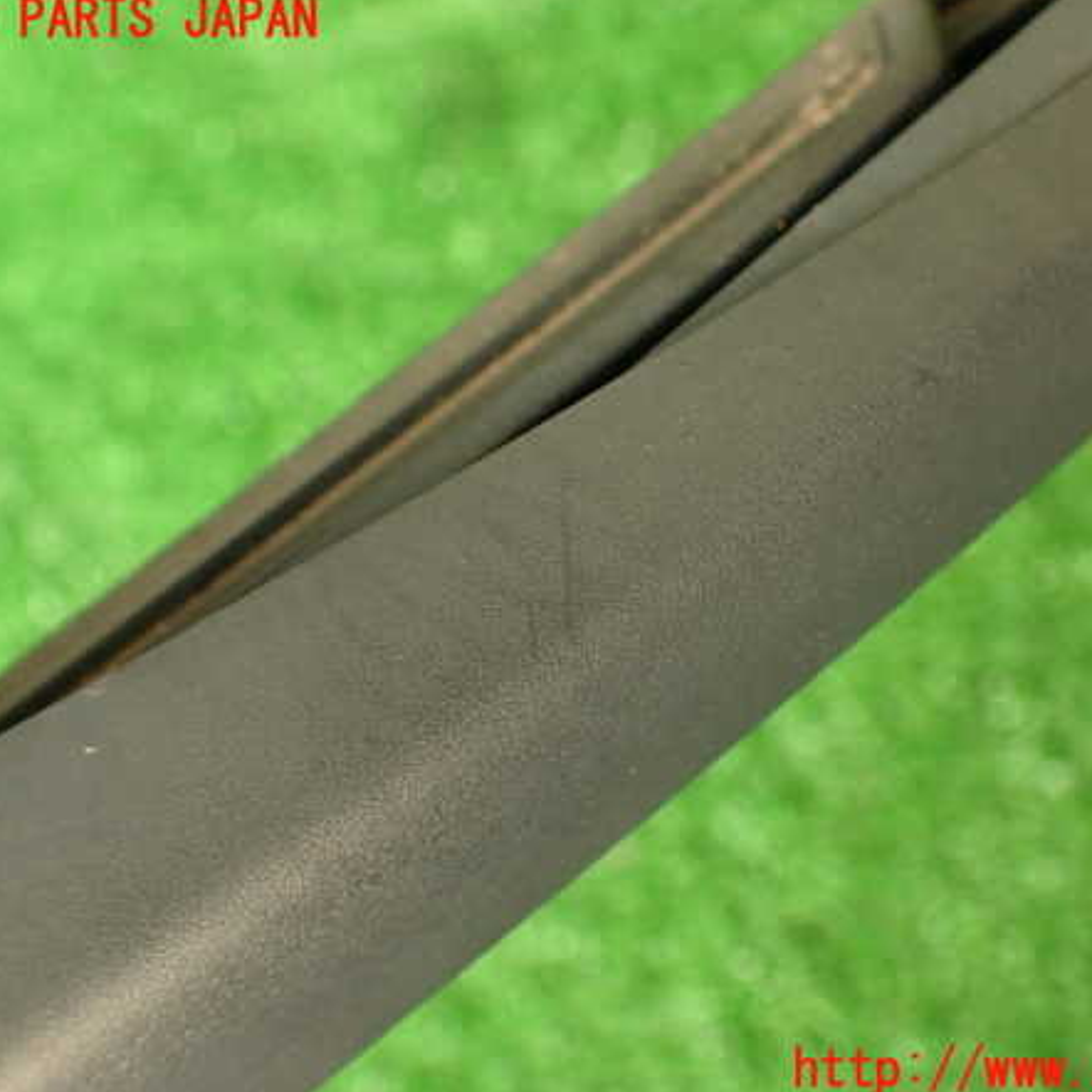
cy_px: 546
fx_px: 1285
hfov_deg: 46.0
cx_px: 610
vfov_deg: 46.0
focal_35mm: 36
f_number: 2.3
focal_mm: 5.4
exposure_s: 1/60
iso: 160
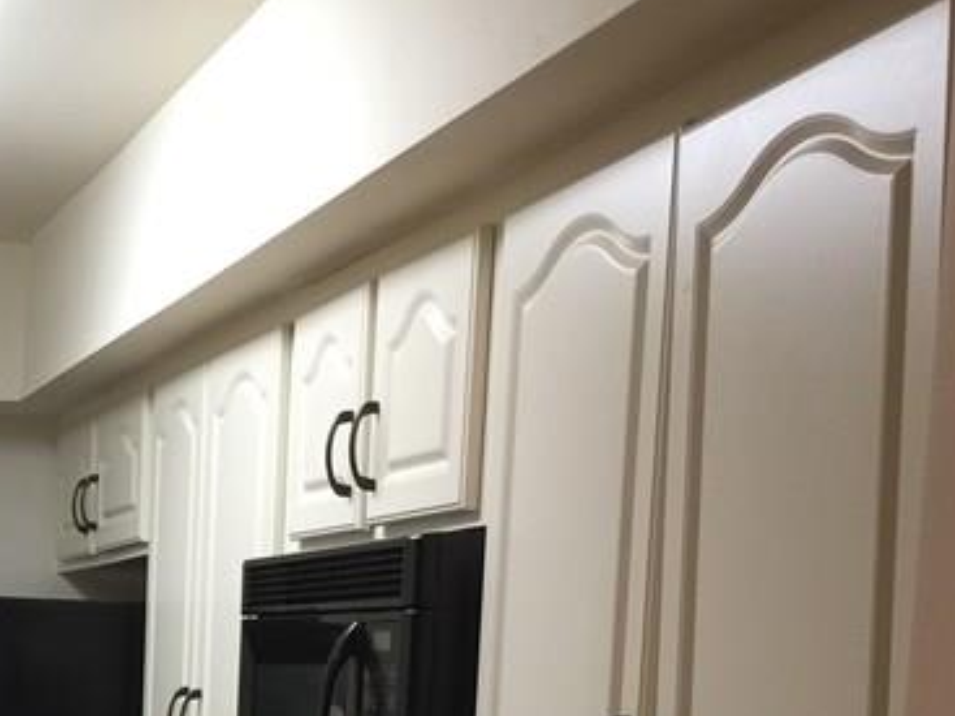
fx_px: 2234
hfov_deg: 21.6
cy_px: 872
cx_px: -317
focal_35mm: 81
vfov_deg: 17.3
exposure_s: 1/15
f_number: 2.2
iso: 32
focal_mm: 4.15
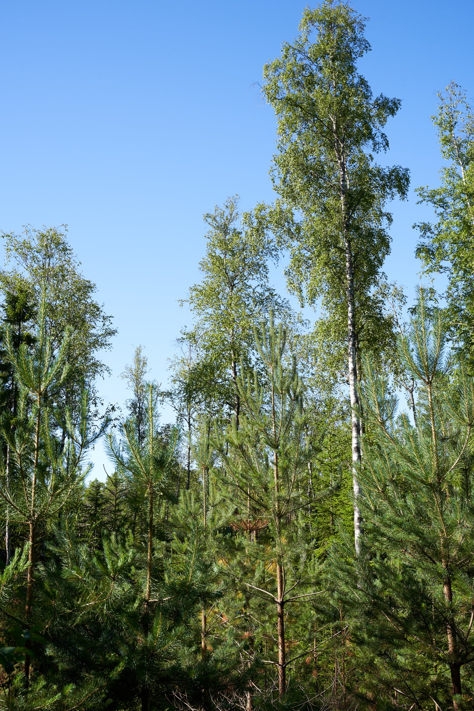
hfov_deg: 33.1
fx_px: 798
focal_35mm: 40
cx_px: 237
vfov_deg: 48.0
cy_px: 356
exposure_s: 1/160
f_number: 8
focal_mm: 40.4
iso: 100
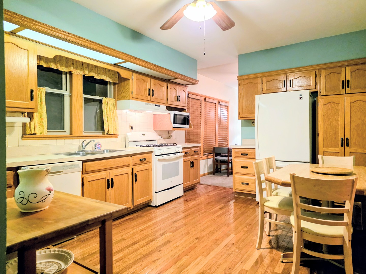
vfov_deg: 58.9
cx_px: 183
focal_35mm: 23
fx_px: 243
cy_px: 137
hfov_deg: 73.9
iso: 1000
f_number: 1.7
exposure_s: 1/120
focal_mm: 6.25
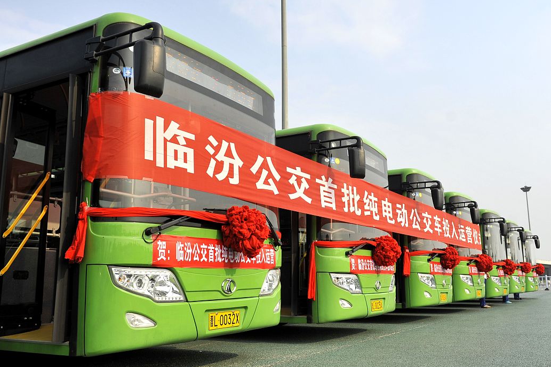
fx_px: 551
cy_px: 186
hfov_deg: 53.1
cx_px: 294
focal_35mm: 36
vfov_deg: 36.8
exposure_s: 1/5000
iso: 500
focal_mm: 31
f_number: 4.5
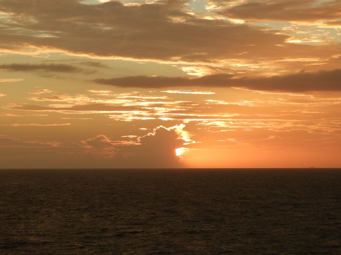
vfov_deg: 11.0
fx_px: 1330
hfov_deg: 14.6
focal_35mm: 135
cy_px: 128
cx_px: 170
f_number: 5
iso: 100
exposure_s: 1/200
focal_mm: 24.2
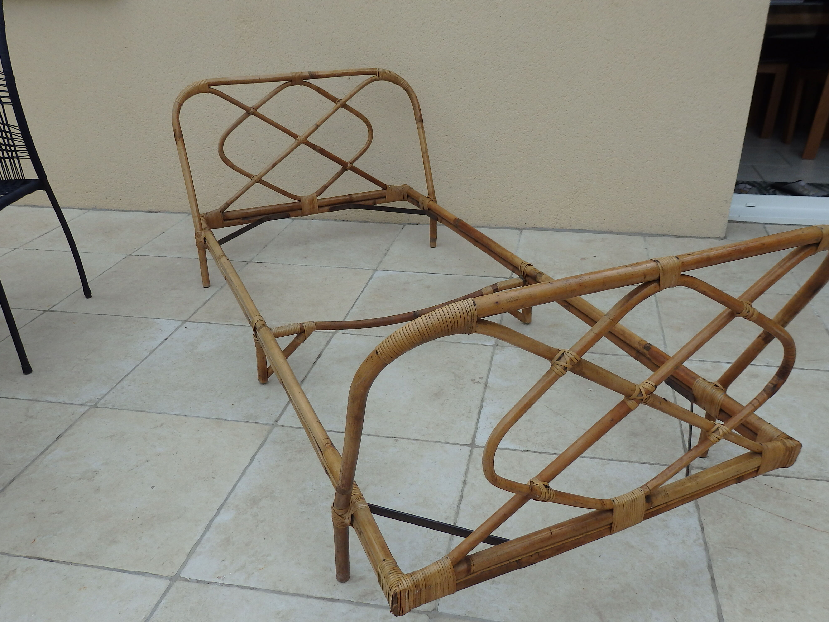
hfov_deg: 61.6
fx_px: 695
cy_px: 336
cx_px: 439
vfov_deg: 48.2
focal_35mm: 29
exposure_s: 1/640
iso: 125
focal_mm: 4.5
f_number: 3
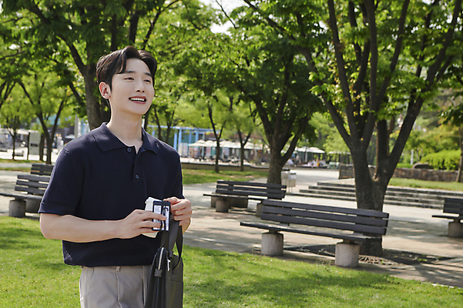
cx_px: 232
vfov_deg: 21.9
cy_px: 154
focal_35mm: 62
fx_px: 797
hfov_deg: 32.4
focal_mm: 52
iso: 160
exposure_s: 1/400
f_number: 6.3
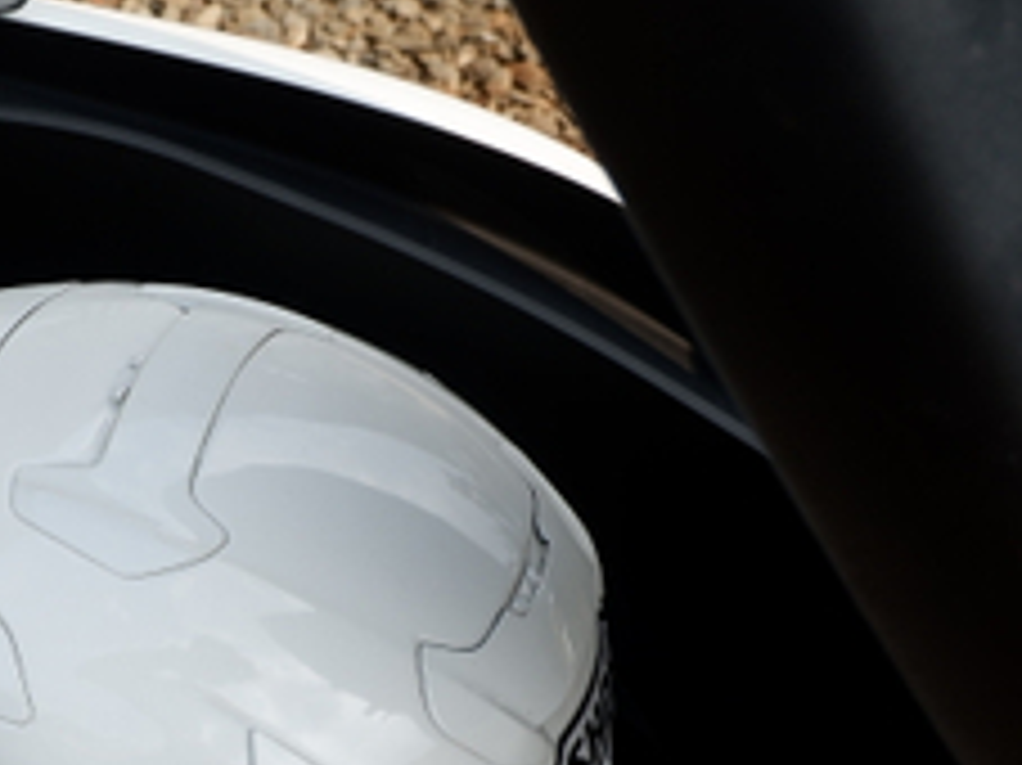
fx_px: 1977
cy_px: 616
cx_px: 203
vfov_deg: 21.6
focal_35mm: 67
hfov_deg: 28.4
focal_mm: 22.2
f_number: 5.6
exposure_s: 1/480
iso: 200
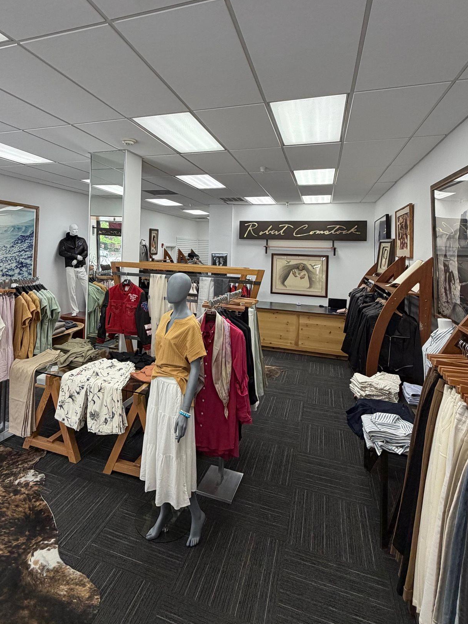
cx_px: 190
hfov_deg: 65.4
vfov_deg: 80.6
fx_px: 360
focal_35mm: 20
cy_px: 246
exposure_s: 1/120
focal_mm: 2.22
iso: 160
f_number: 2.2
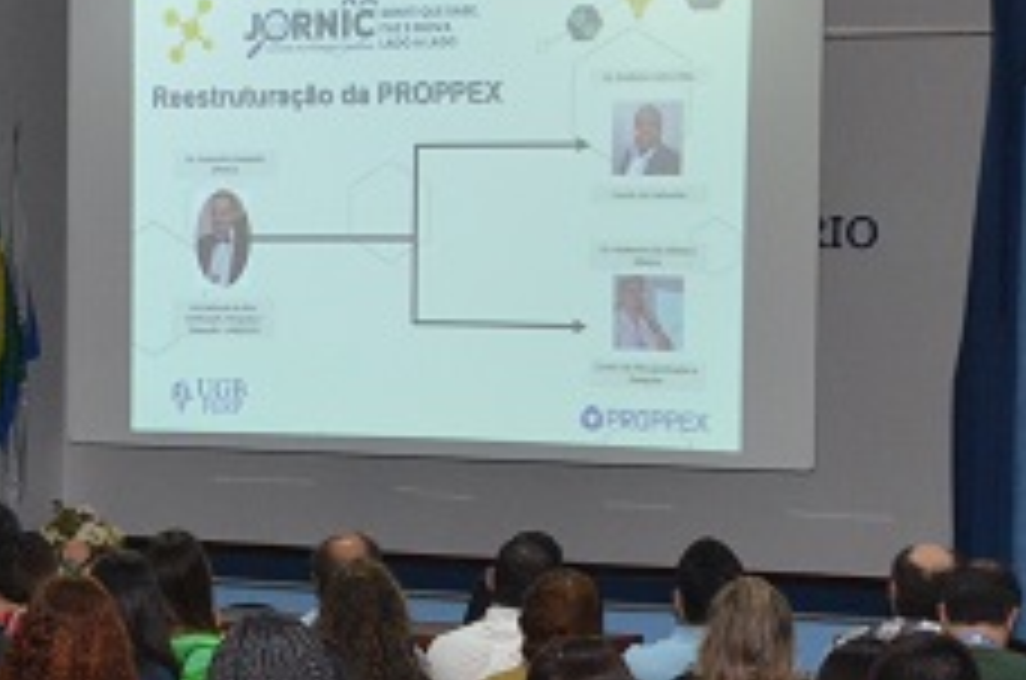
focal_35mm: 143
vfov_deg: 9.5
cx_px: -279
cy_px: 504
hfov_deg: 13.9
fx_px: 4067
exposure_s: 1/60
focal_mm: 24
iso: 1000
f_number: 5
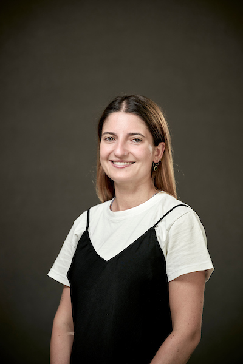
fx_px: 1164
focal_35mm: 115
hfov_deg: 11.9
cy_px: 182
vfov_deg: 17.8
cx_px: 122
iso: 250
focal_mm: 115
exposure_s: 1/200
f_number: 2.8
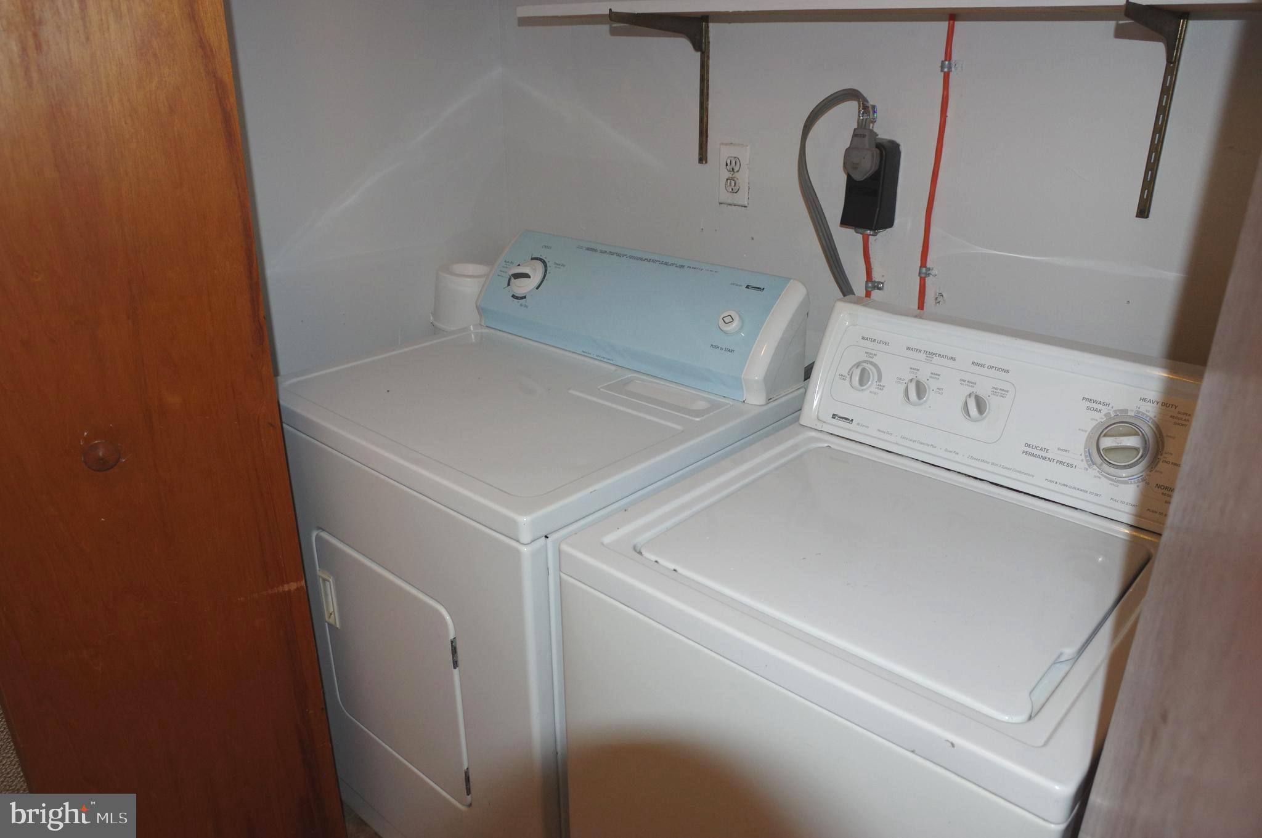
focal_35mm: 27
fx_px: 946
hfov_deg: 67.4
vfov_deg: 47.8
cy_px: 419
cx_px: 631
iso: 800
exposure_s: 1/50
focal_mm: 18
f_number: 5.6
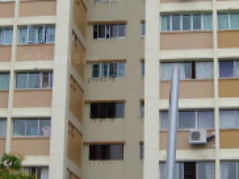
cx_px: 121
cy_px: 61
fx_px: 731
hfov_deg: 18.6
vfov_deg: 13.9
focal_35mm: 106
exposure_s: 1/250
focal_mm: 5.8
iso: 80
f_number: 2.8
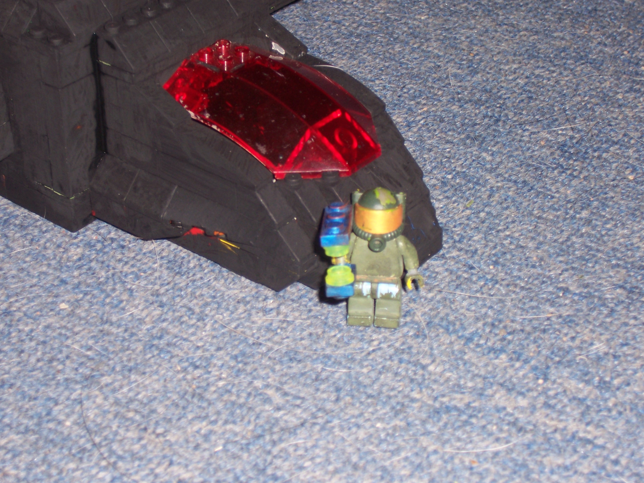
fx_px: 1526
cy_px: 242
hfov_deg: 23.8
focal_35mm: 82
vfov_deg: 18.0
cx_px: 322
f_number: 4.1
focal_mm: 13.5
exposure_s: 1/90
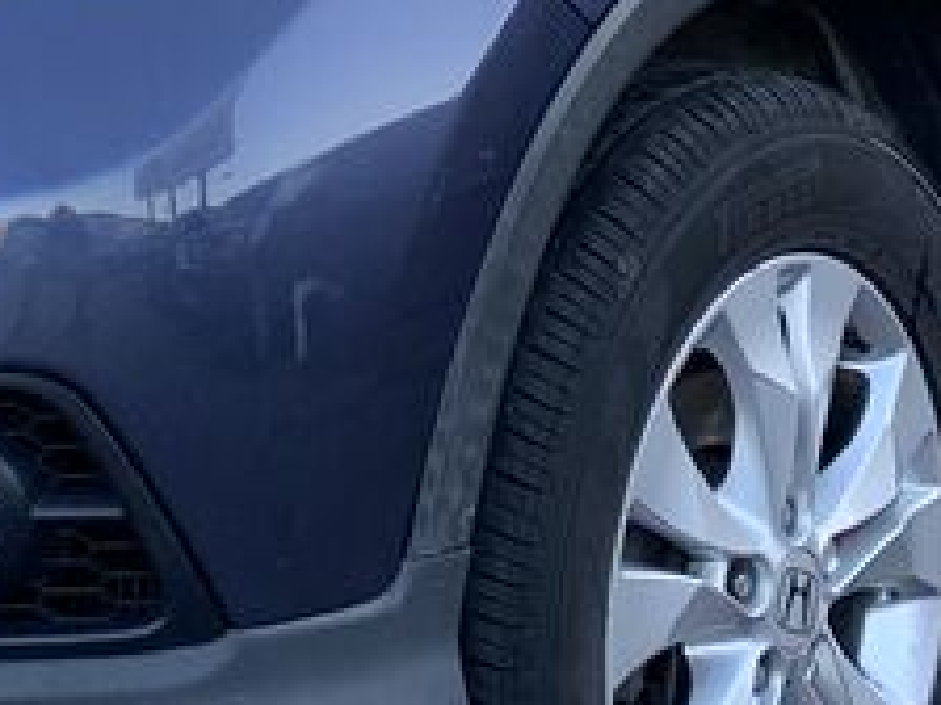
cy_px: -495
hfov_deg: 14.1
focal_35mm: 139
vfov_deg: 10.2
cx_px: 109
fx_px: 3779
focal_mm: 4.25
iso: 25
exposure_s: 1/122
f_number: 1.8
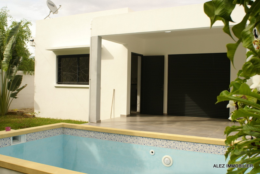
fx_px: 260
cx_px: 130
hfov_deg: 53.1
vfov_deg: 37.0
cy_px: 87
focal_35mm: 36
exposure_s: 1/125
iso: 100
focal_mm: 24
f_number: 9
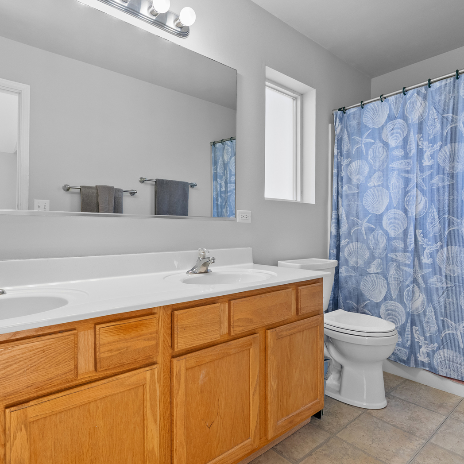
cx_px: 213
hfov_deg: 72.0
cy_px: 227
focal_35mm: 21
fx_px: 318
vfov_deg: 72.1
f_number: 8
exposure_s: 1/2
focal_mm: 16
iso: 640
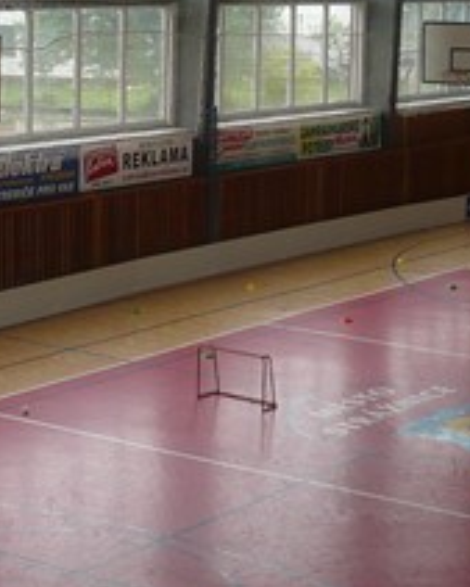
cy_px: 172
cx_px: 186
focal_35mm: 97
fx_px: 1685
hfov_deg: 15.9
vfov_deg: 19.7
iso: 100
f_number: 2.8
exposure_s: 1/80
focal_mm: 5.8
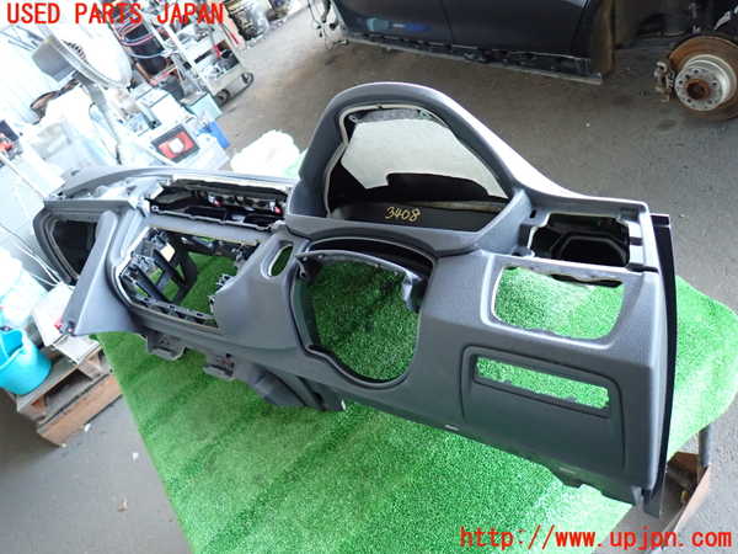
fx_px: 533
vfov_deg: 54.9
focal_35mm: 25
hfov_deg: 69.4
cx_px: 369
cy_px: 277
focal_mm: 4.5
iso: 640
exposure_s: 1/30
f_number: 2
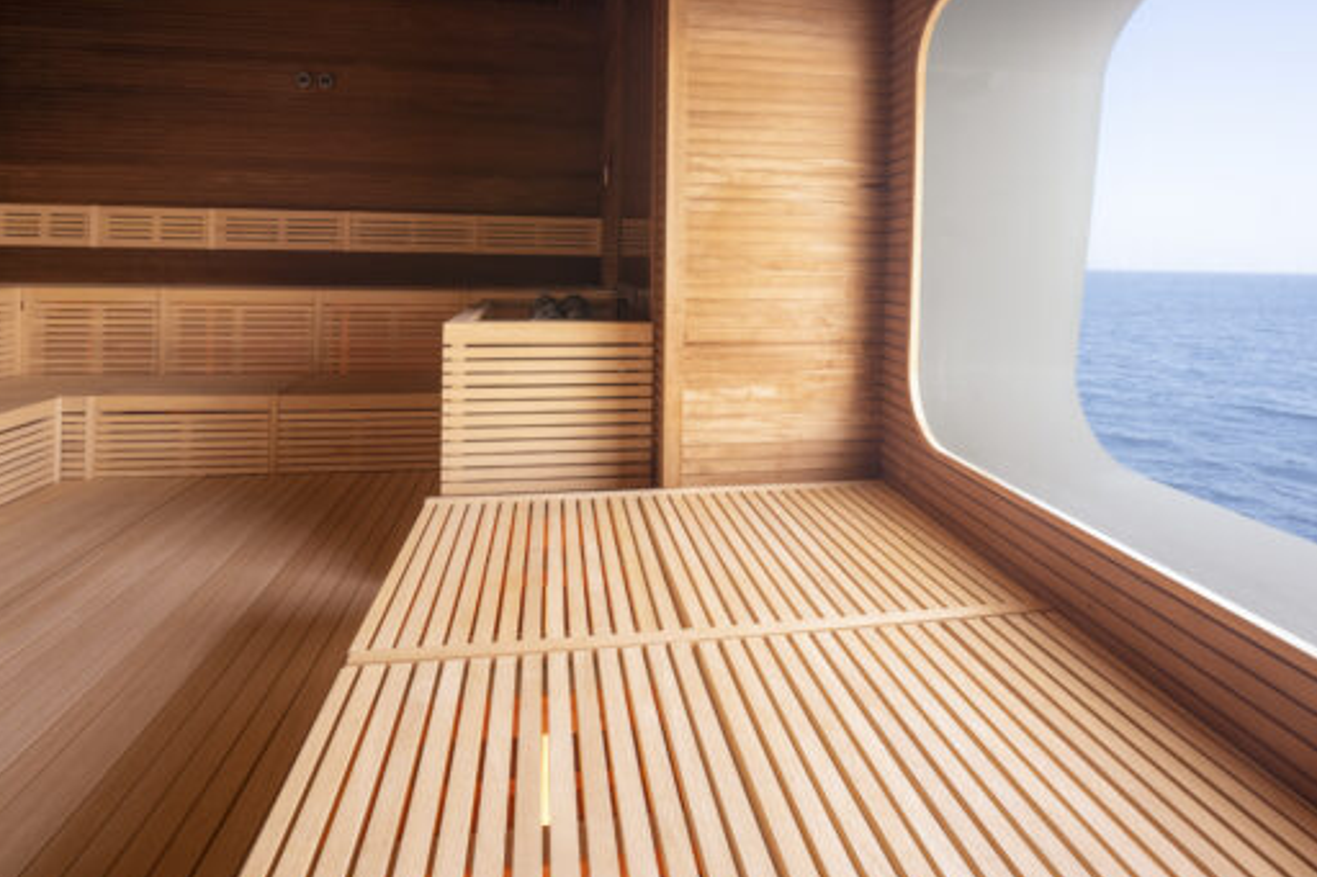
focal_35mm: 18
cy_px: 257
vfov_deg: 64.6
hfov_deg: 90.0
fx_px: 658
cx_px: 658
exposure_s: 1/125
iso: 400
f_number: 9
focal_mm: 12
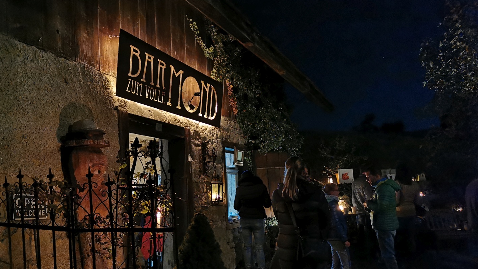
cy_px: 175
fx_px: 380
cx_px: 237
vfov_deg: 38.6
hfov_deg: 64.3
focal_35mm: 30
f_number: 1.6
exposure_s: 1/33.3
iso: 1000
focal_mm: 5.56
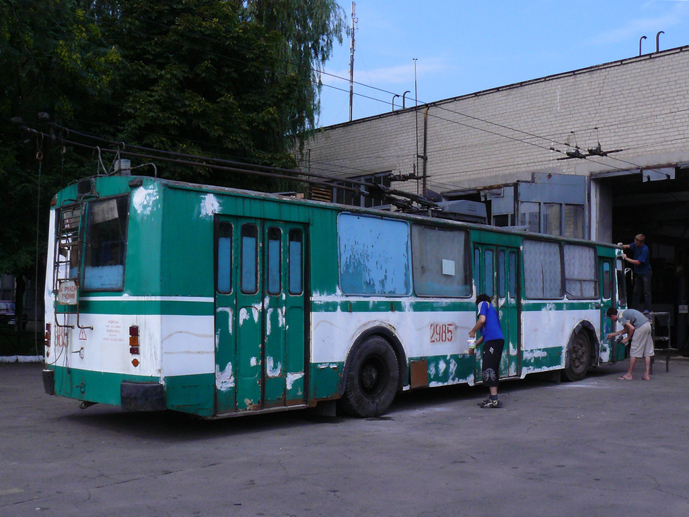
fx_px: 717
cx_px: 344
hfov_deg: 51.4
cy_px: 258
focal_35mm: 36
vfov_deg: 39.7
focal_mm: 6
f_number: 8
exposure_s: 1/250
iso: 200
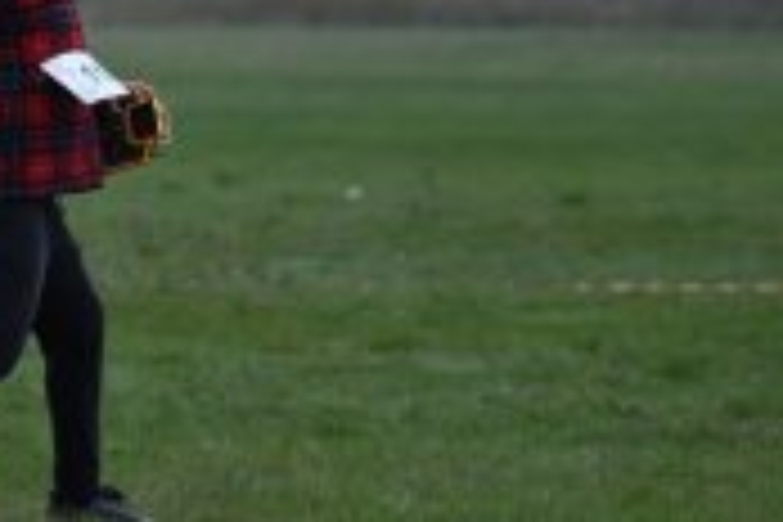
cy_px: 50
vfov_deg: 2.1
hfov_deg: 3.1
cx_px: -169
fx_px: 14267
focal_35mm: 656
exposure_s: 1/2500
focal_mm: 230
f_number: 5.6
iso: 1250
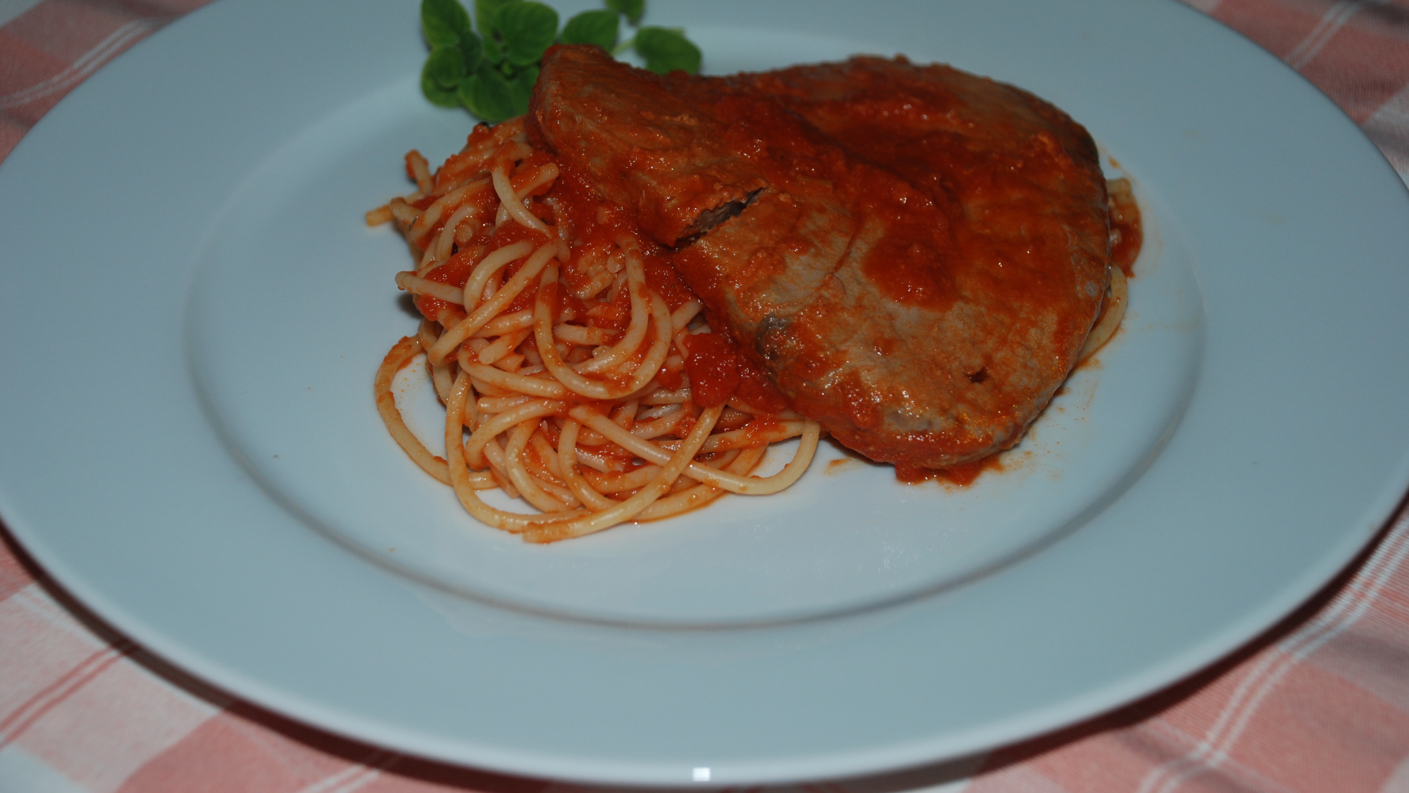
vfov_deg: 15.9
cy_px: 325
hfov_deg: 27.9
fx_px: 2839
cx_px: 709
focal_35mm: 76
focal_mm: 48
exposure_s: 1/60
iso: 200
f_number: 4.8
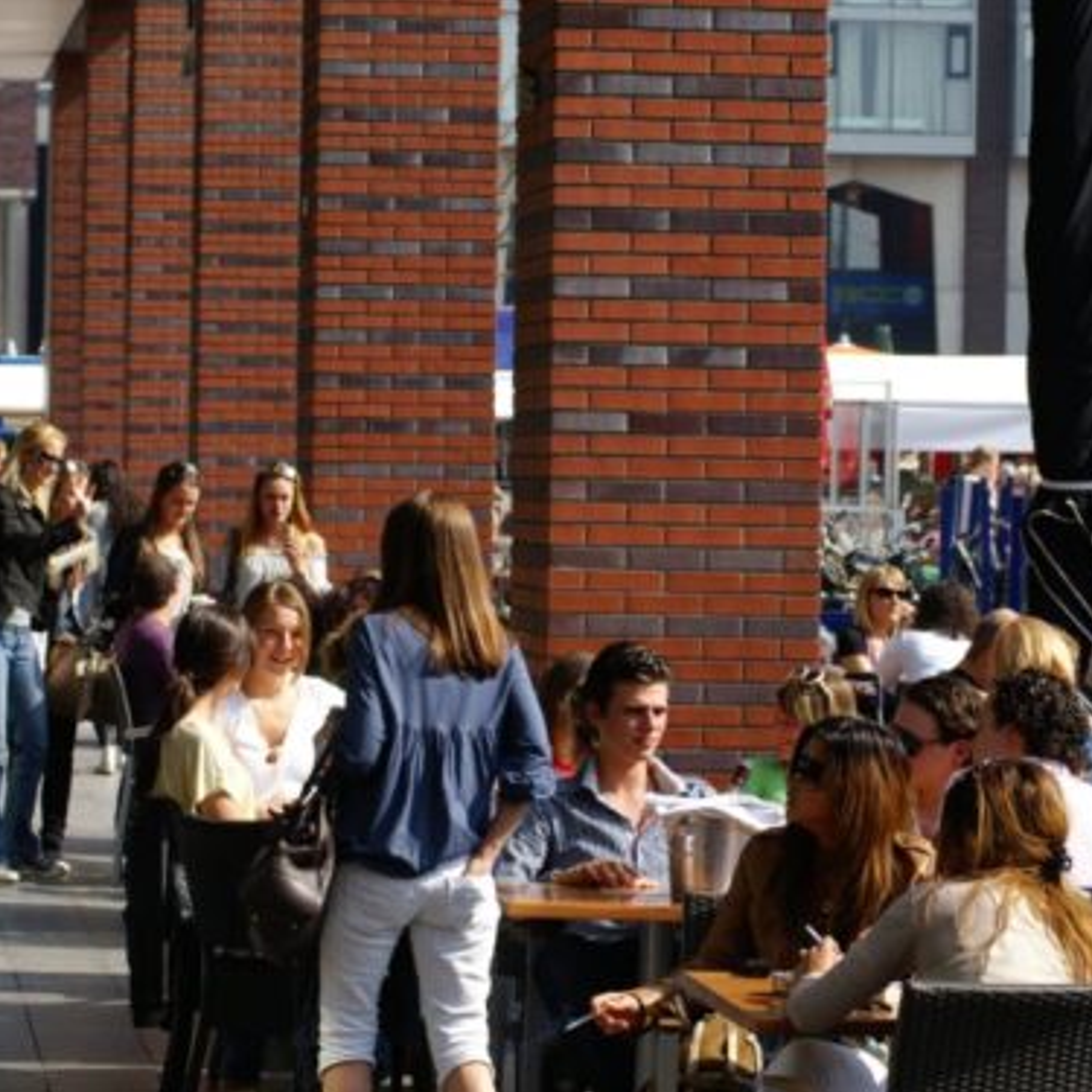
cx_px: 495
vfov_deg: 12.2
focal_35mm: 143
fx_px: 5104
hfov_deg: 12.2
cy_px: 581
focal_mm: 70
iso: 100
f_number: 8
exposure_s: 1/160
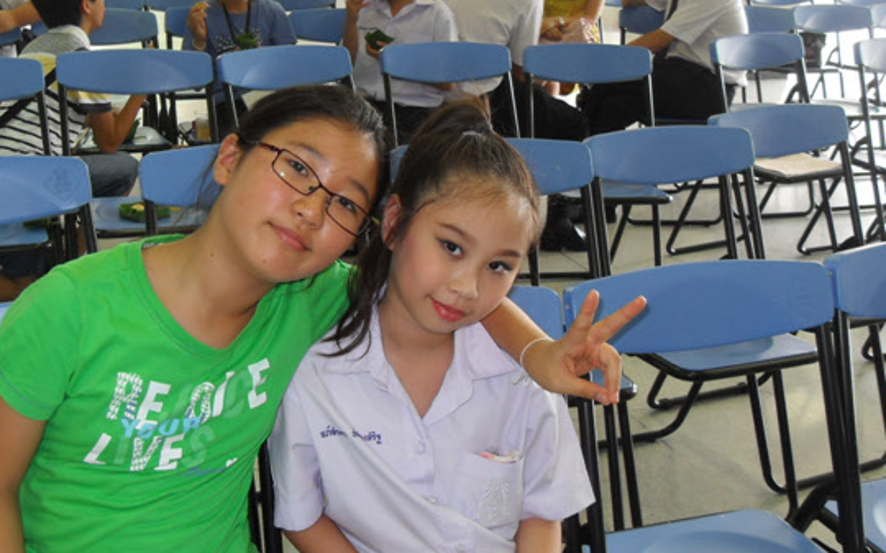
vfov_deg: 29.1
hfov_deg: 45.0
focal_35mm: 44
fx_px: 1062
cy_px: 327
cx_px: 353
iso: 200
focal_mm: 6
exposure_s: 1/45
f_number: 2.8
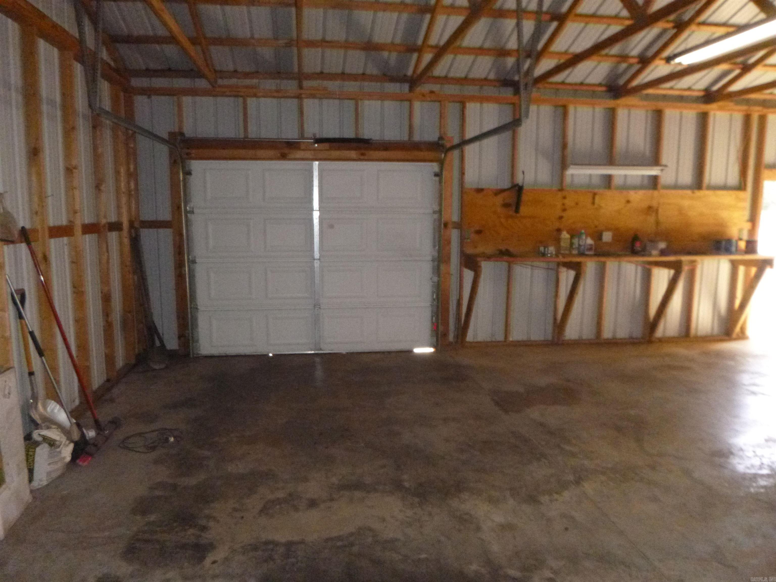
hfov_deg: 69.4
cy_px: 291
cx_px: 388
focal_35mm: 25
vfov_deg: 54.9
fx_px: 560
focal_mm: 4.5
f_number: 3.9
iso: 1000
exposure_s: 1/60
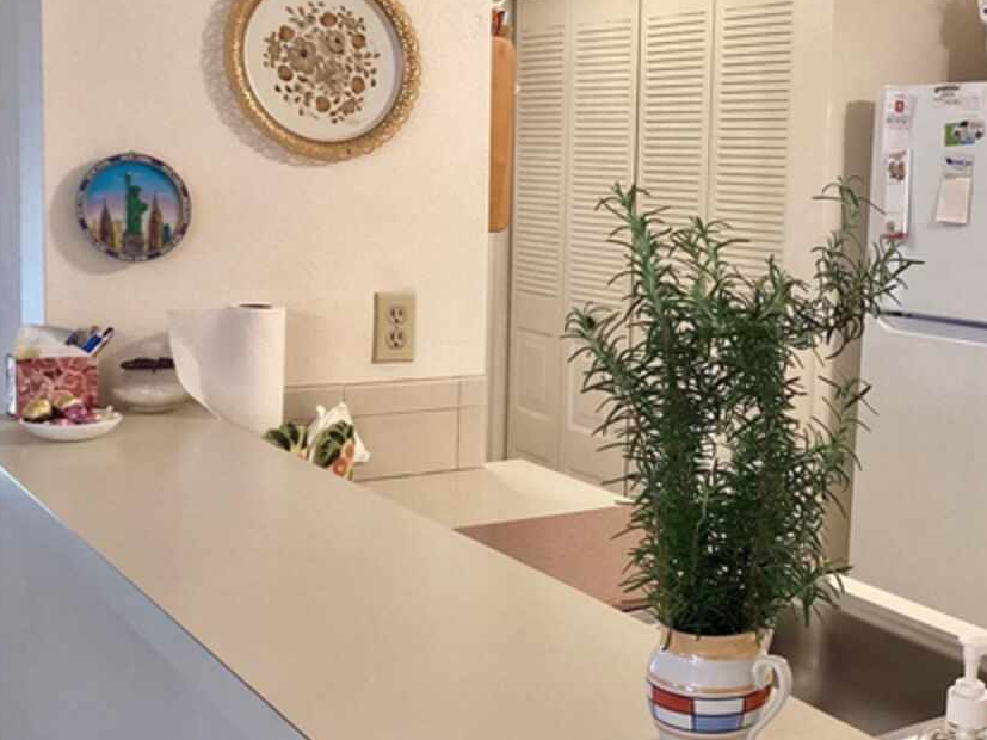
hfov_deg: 38.5
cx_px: 755
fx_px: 1368
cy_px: 319
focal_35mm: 48
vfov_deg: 30.2
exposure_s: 1/60
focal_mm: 3.3
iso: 200
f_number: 2.4
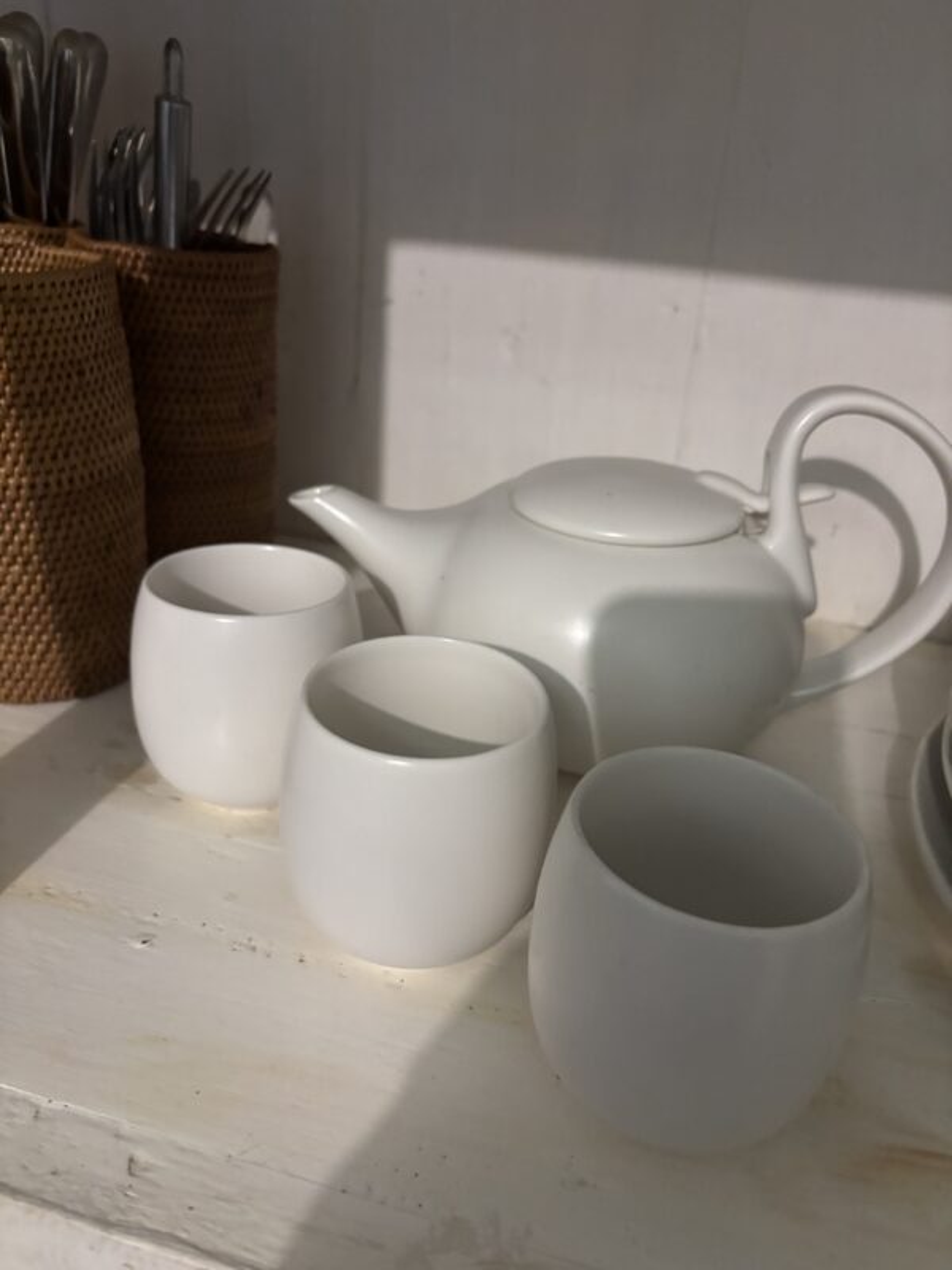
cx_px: 476
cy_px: 635
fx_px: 953
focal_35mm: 26
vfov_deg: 67.3
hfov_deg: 53.1
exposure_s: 1/33
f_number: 1.6
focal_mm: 5.96
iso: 400
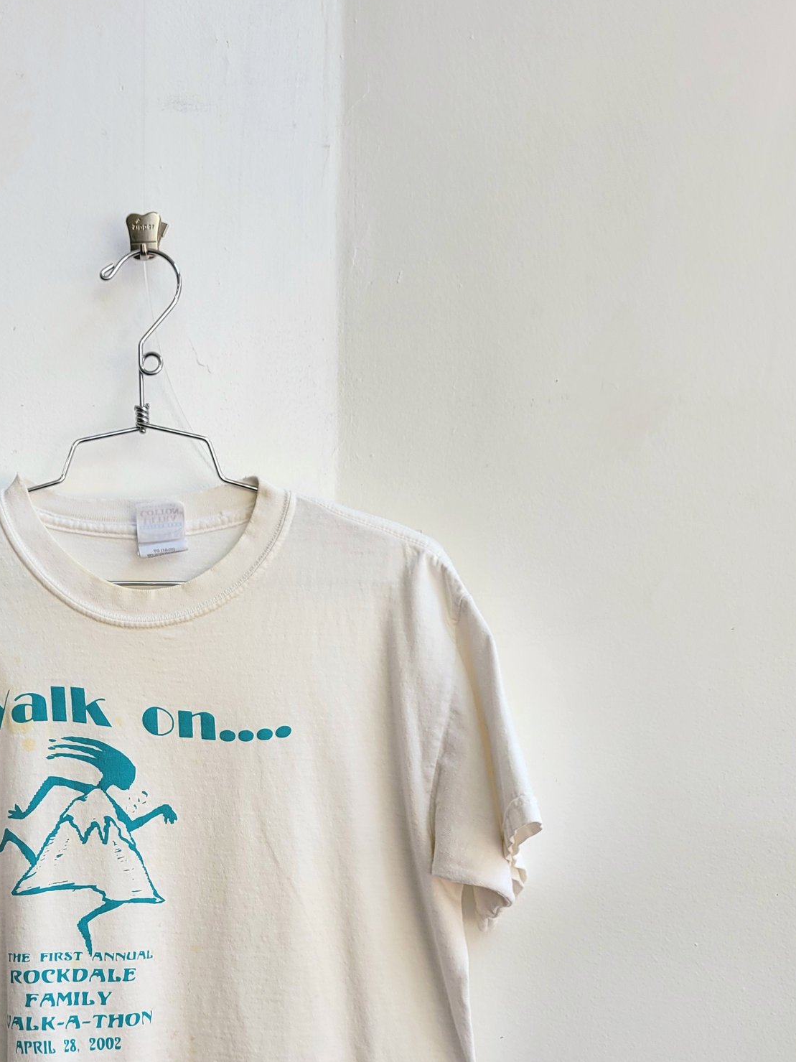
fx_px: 1380
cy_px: 817
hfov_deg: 31.4
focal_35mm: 45
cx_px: 163
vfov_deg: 40.7
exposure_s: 1/120
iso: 40
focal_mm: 5.4
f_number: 1.8
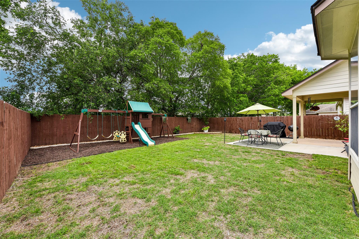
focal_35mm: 14
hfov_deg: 104.3
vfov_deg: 81.2
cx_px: 180
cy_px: 120
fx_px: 140
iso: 100
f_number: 8
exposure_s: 1/160
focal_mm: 14
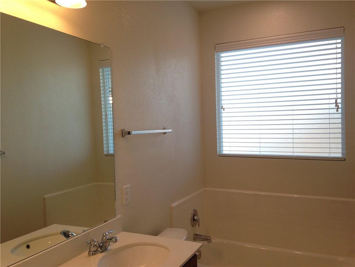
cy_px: 134
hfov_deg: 55.4
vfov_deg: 42.9
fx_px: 338
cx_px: 178
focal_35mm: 33
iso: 64
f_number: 2.4
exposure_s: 1/120
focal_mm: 4.12
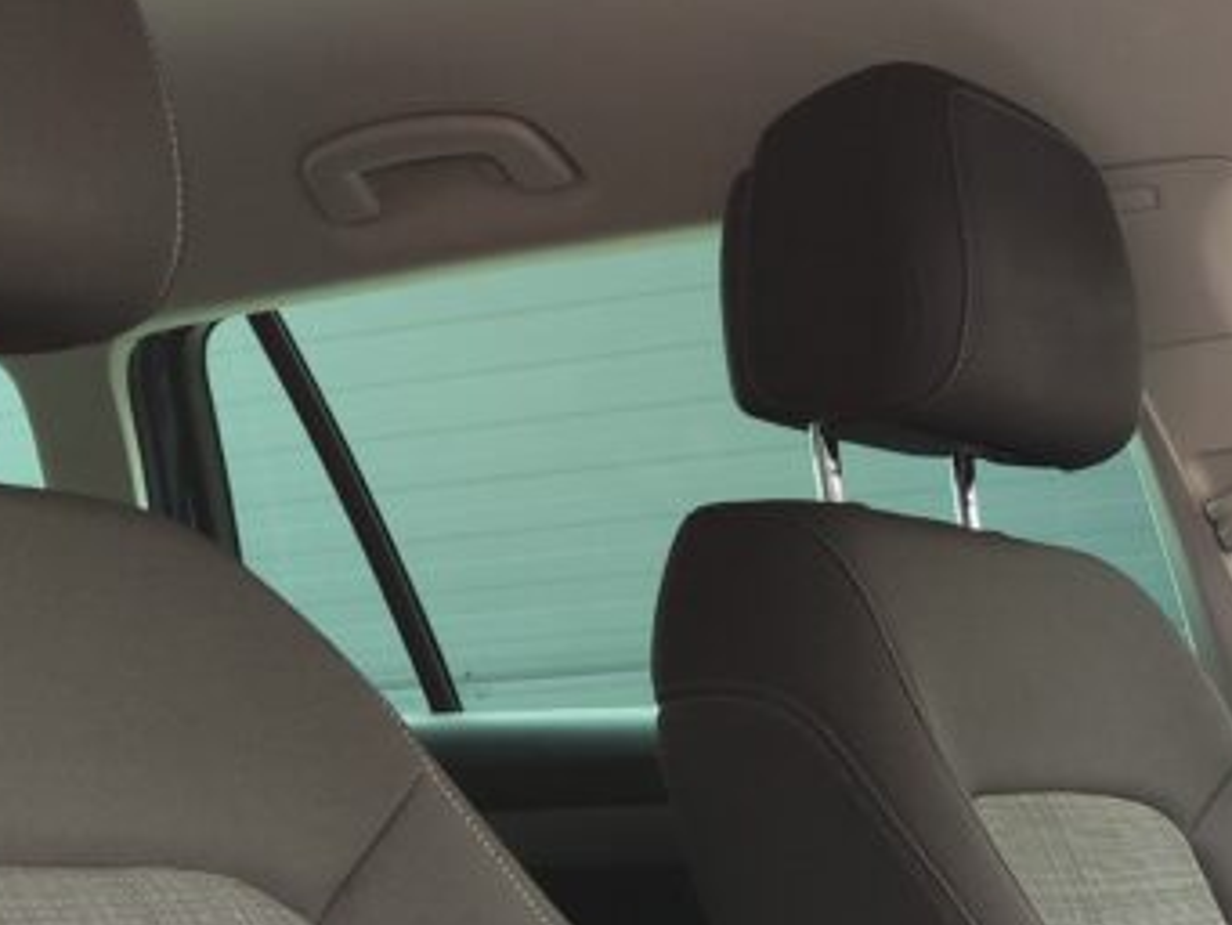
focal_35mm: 81
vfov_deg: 17.7
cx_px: 1362
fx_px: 2884
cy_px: 968
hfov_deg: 22.7
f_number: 1.69
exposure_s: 1/64.2
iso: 544
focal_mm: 7.01
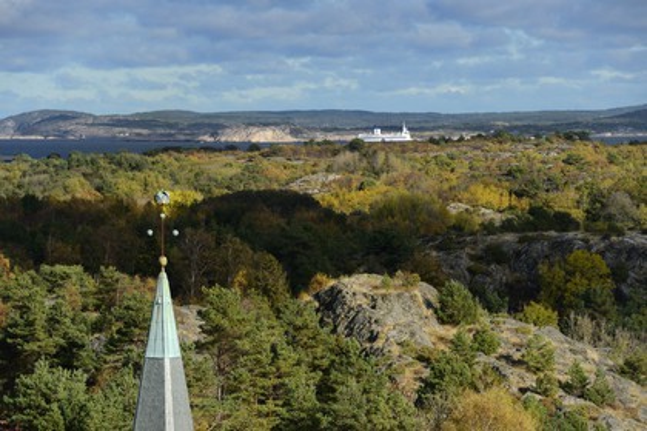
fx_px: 3594
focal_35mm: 200
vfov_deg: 6.9
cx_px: 324
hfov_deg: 10.3
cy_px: 216
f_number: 9
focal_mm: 200
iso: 200
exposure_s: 1/320
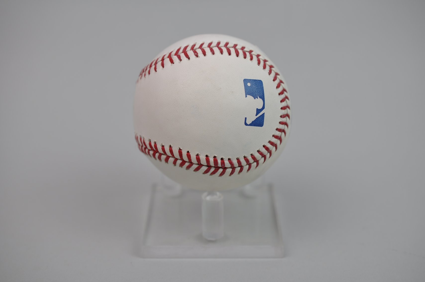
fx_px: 707
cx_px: 212
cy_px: 141
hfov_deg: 33.4
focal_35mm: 60
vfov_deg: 22.6
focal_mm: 40
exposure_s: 1/60
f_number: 4
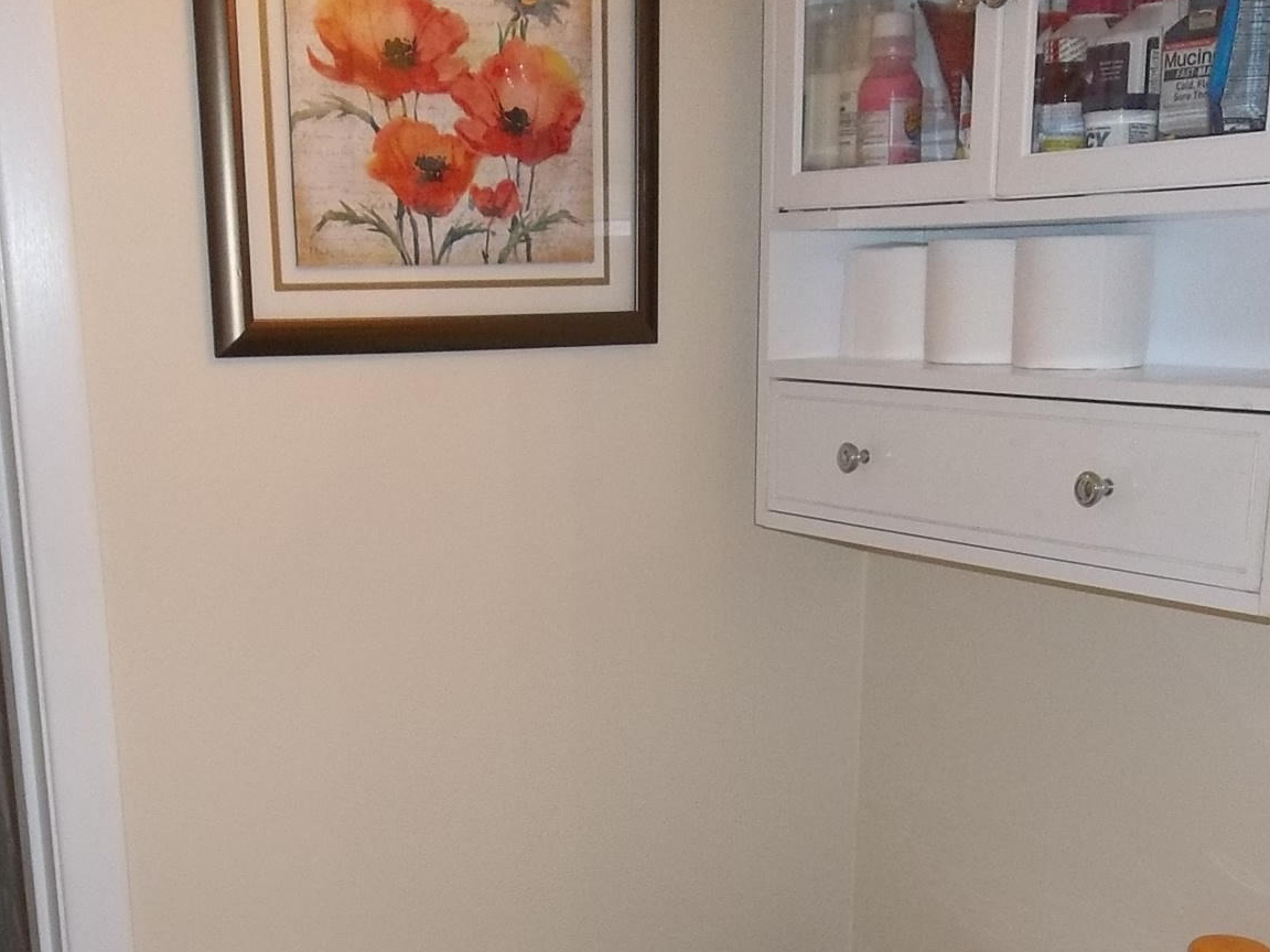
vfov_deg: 29.3
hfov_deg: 39.6
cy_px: 818
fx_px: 1761
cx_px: 558
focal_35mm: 48
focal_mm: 4.9
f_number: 3.5
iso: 160
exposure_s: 1/30
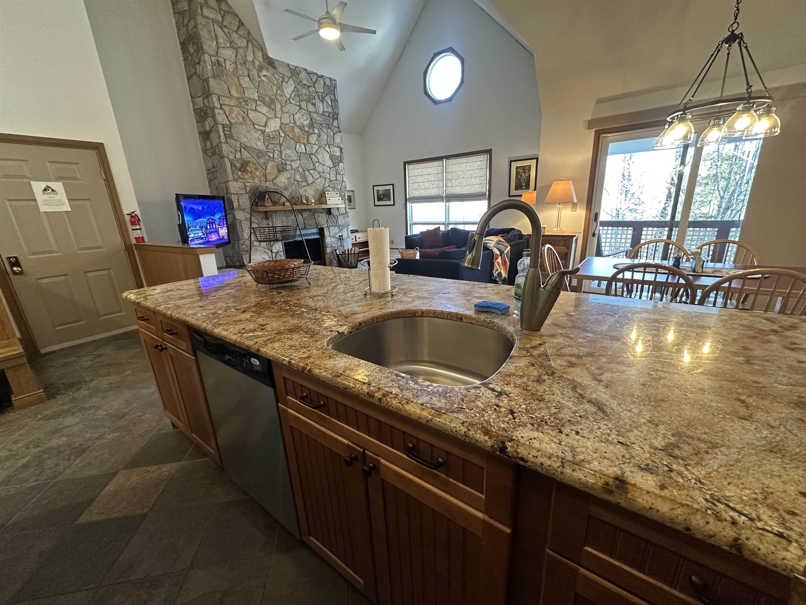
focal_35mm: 14
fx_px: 326
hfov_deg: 102.1
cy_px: 302
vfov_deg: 85.7
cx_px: 403
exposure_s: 1/60
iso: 320
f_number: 2.2
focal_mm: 2.22
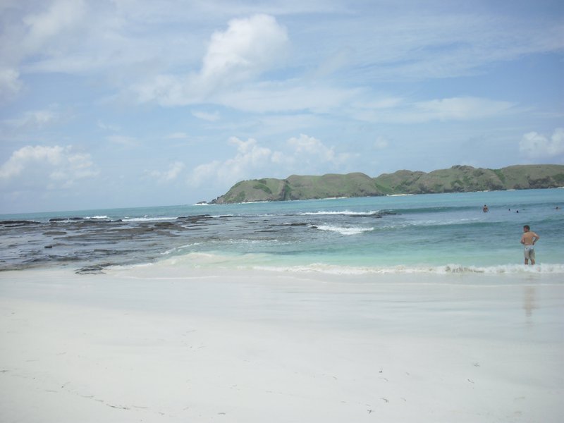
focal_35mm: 38
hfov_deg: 49.0
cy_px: 212
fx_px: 619
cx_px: 282
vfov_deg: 37.7
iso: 100
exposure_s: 1/400
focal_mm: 6.2
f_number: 8
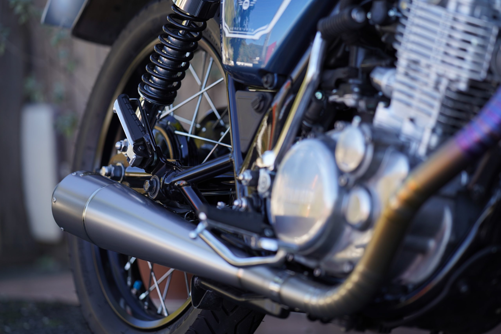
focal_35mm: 135
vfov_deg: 10.2
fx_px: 1879
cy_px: 167
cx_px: 250
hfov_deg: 15.2
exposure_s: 1/640
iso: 100
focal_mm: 135
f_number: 1.8
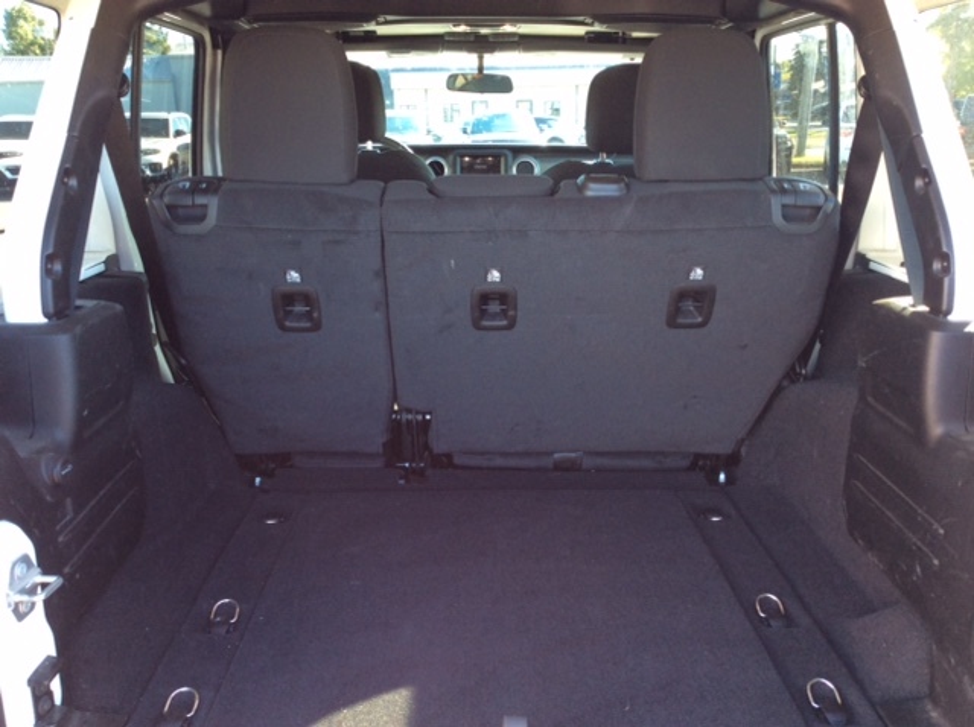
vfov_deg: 44.1
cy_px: 364
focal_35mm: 32
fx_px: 899
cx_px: 487
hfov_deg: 56.9
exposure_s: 1/30
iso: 32
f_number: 2.4
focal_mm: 3.3
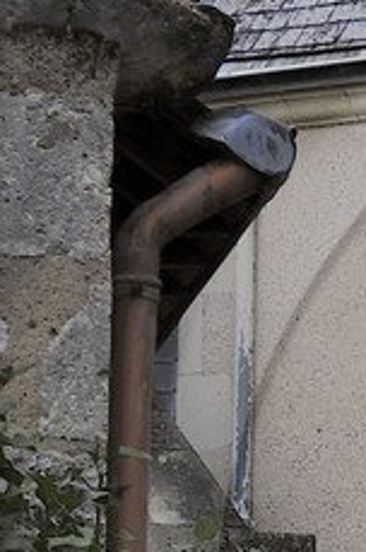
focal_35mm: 651
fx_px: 9957
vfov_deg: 3.2
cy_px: 632
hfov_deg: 2.1
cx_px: 876
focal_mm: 62
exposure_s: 1/125
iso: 100
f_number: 8
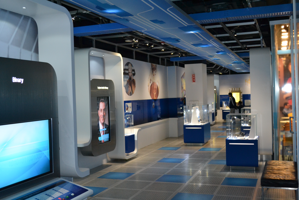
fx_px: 361
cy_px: 100
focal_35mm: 44
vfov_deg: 30.8
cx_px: 150
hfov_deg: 45.0
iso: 1400
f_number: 4.5
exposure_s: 1/60
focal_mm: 29
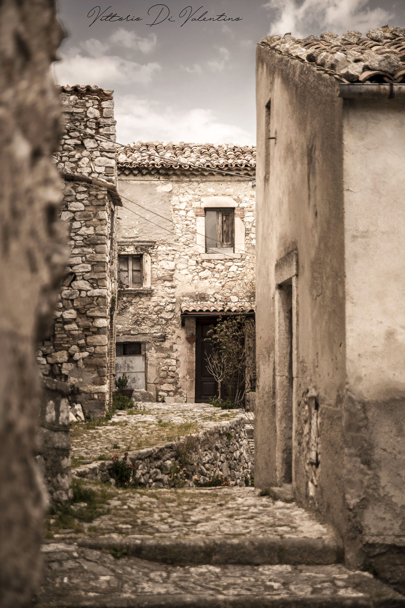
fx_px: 1266
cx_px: 202
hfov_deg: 18.2
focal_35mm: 75
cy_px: 304
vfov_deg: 27.0
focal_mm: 50
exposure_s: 1/1250
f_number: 2.8
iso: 100
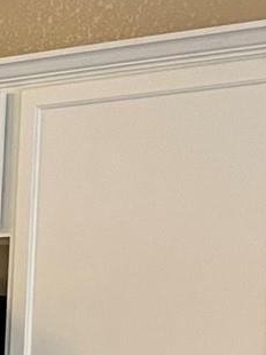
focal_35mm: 172
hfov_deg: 7.2
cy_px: 538
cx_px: -641
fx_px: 1765
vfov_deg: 11.0
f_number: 1.6
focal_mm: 4.2
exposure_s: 1/60
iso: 250
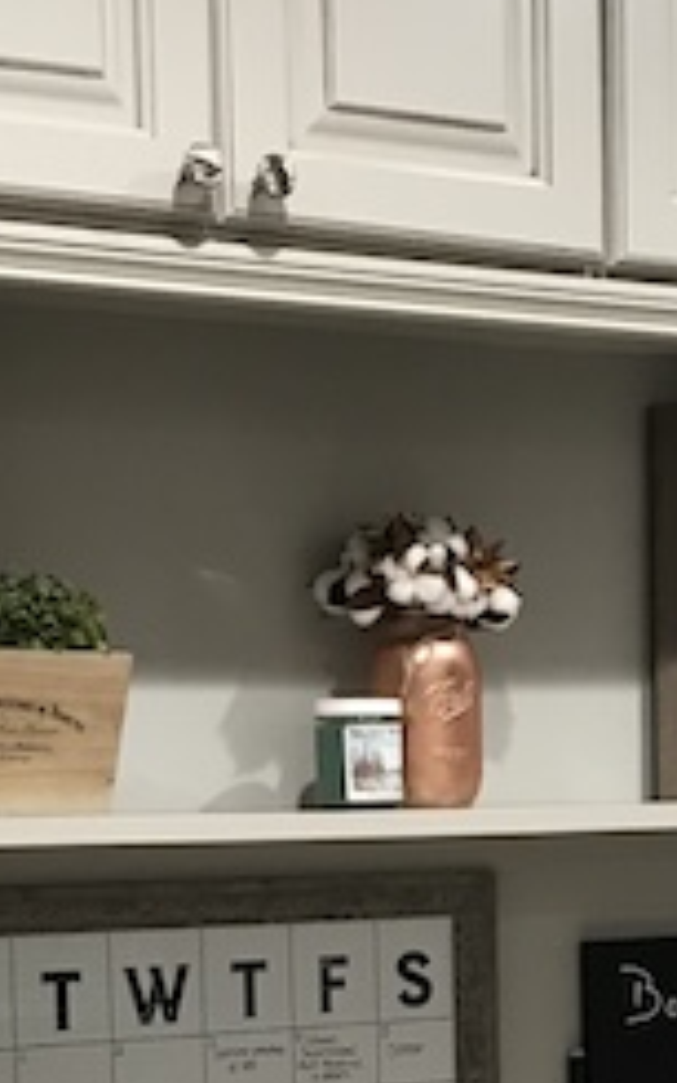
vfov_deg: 20.4
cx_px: 500
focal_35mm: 97
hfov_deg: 13.4
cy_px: 1185
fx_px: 2865
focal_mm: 3.99
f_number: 1.8
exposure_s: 1/15
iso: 50
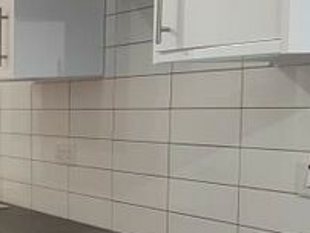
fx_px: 807
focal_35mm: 90
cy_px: 177
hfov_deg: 19.8
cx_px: -106
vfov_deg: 16.4
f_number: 1.7
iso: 125
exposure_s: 1/50
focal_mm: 4.2
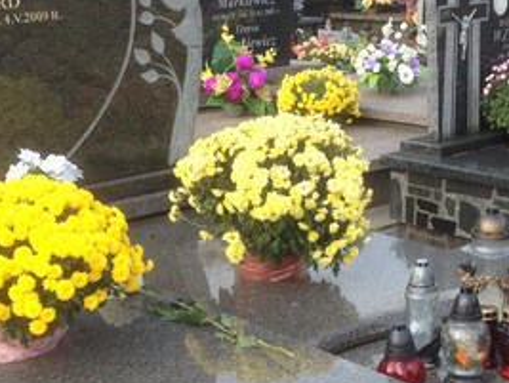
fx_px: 1163
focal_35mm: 79
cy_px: 301
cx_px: 236
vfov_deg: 18.5
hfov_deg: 24.7
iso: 50
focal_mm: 4.12
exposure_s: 1/298
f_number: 2.4
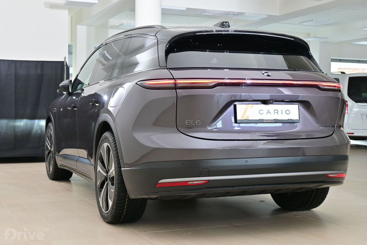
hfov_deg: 37.9
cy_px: 122
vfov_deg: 25.8
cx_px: 184
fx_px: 535
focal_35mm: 52
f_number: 5.3
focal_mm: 35
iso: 400
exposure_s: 1/50
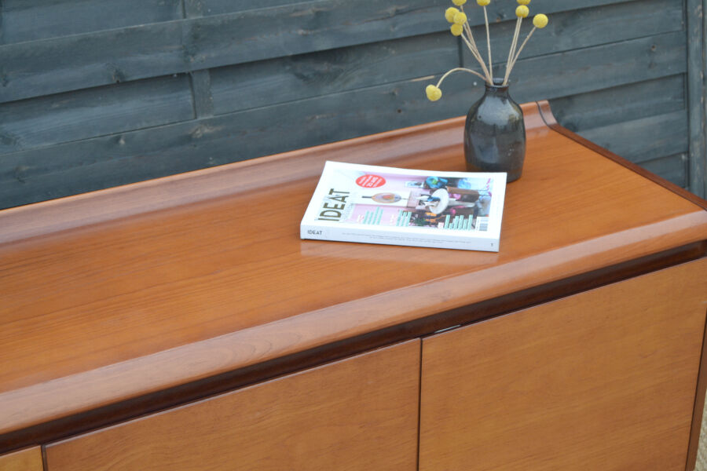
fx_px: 1326
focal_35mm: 68
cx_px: 354
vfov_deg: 20.2
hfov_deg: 29.9
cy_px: 236
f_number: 5.3
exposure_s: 1/100
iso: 400
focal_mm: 45
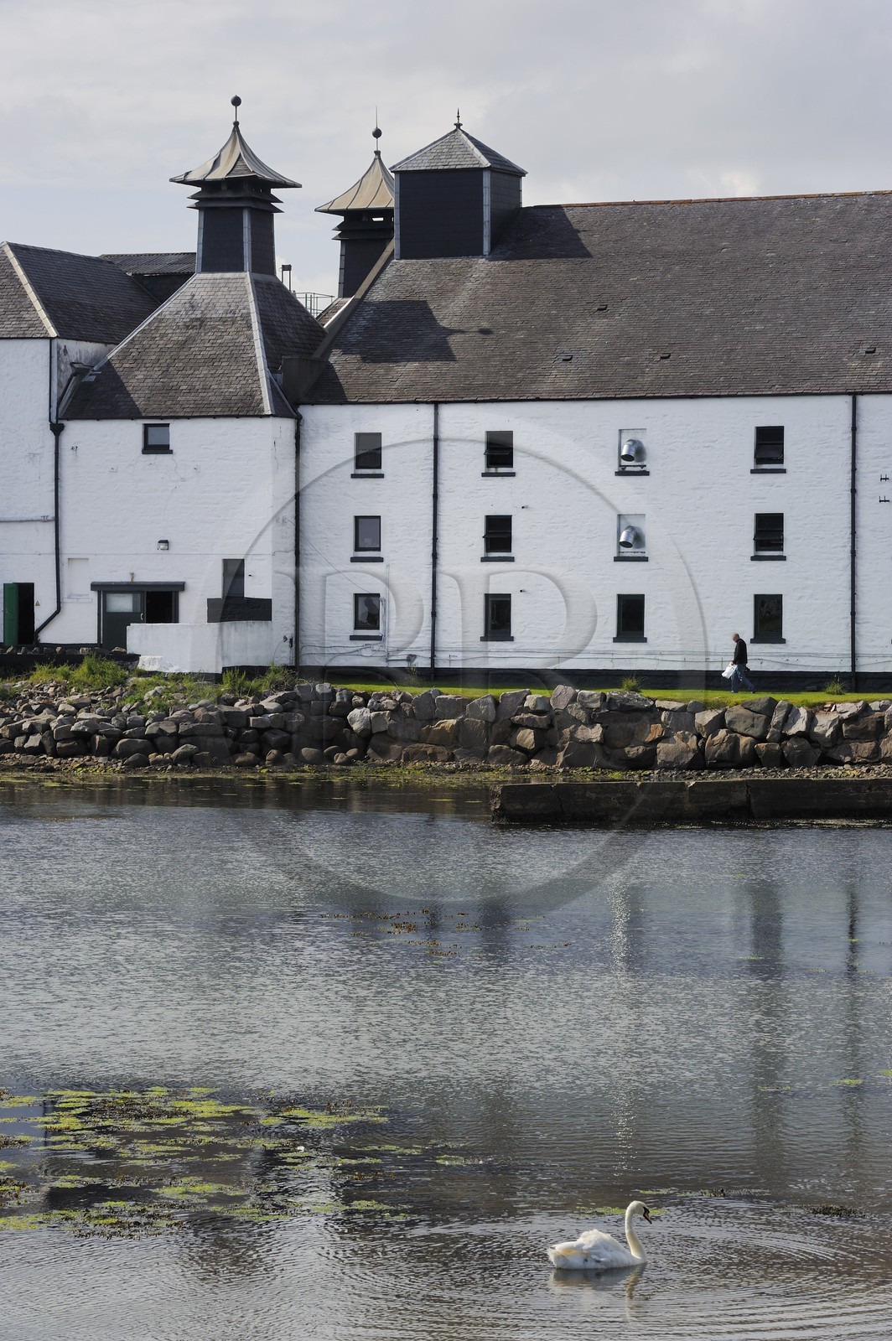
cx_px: 446
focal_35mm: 122
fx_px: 4542
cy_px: 670
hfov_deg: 11.2
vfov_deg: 16.8
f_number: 10
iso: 200
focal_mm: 122
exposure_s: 1/250
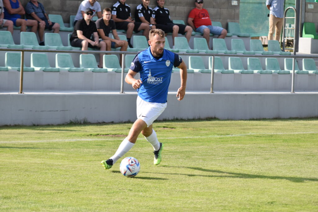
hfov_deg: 6.2
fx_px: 2915
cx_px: 159
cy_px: 106
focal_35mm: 330
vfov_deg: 4.2
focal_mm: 220
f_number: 6.3
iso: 400
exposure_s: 1/1600
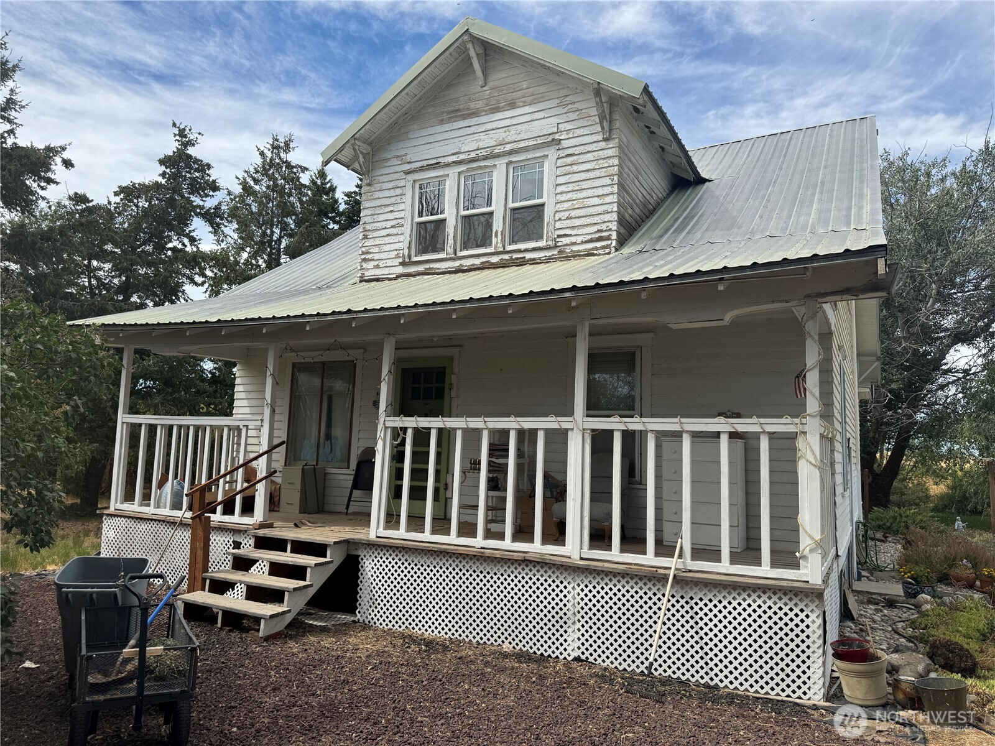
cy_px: 373
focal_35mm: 24
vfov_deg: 56.8
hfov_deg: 71.6
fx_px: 690
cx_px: 498
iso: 80
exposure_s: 1/3096
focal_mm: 6.76
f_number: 1.78
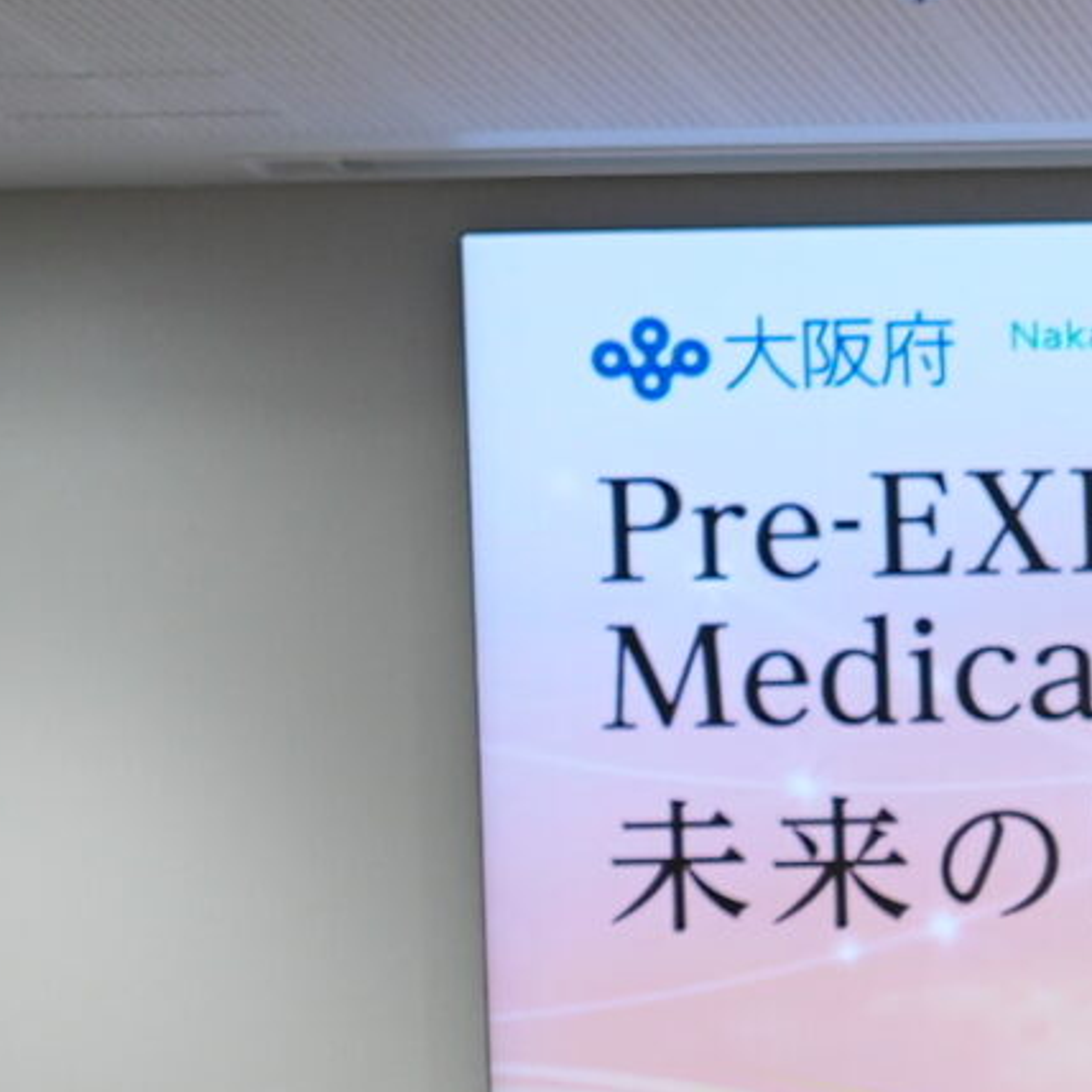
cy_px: 1854
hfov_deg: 5.9
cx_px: 2858
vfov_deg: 6.1
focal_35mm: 280
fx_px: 9993
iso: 320
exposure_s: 1/60
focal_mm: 55
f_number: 4
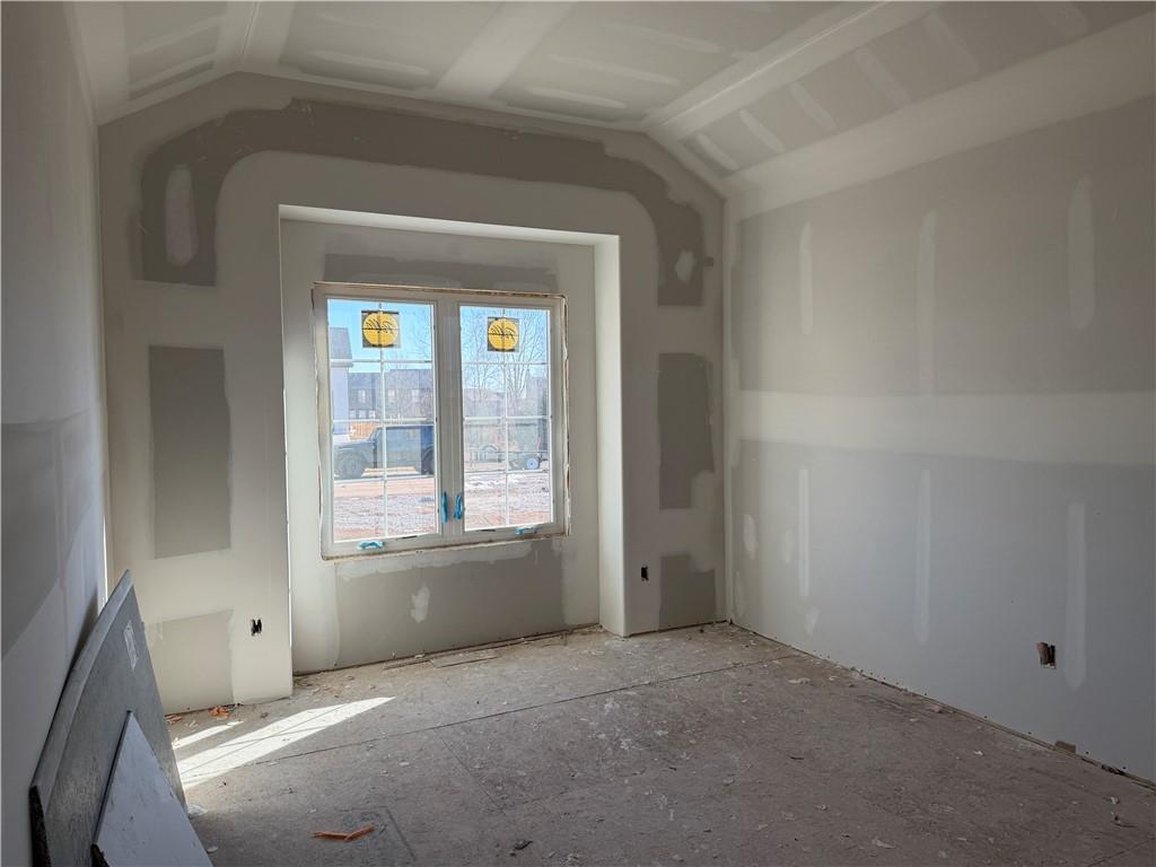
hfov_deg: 71.6
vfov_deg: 56.8
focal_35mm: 24
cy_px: 434
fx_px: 801
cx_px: 578
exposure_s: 1/514
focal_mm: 6.76
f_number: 1.78
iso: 100
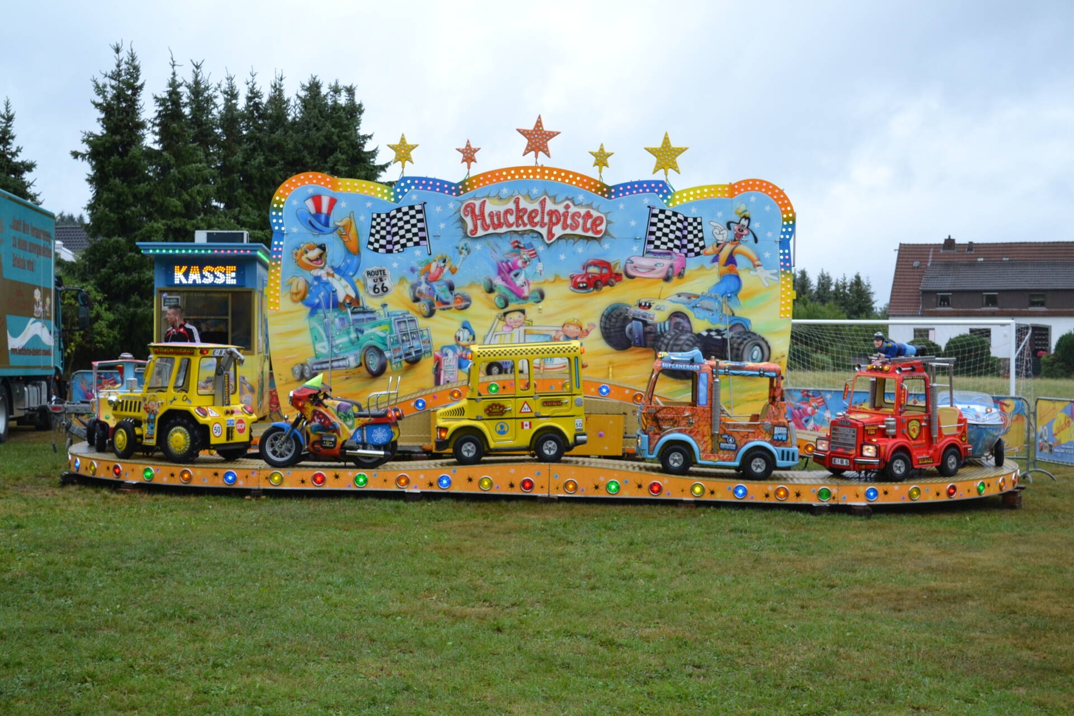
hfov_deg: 35.1
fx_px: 1700
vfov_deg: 23.8
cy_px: 358
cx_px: 537
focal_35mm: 57
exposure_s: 1/125
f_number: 5.6
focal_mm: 38
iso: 280
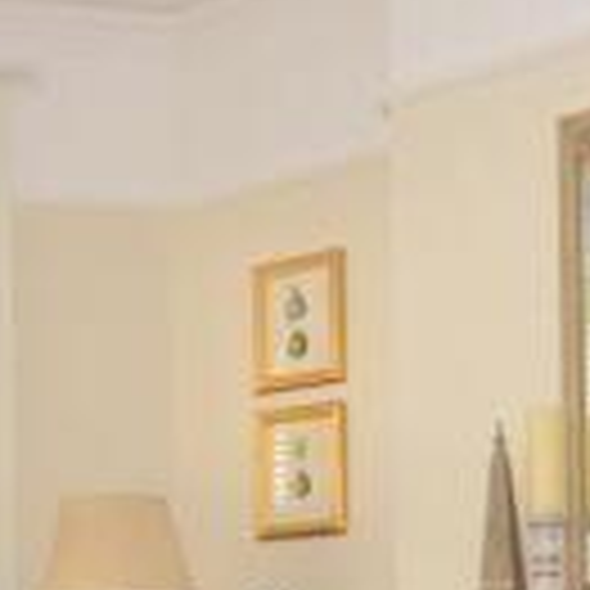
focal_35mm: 64
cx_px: 239
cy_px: 660
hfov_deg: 26.8
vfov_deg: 24.9
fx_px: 1234
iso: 400
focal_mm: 10
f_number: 5.6
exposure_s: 1/125
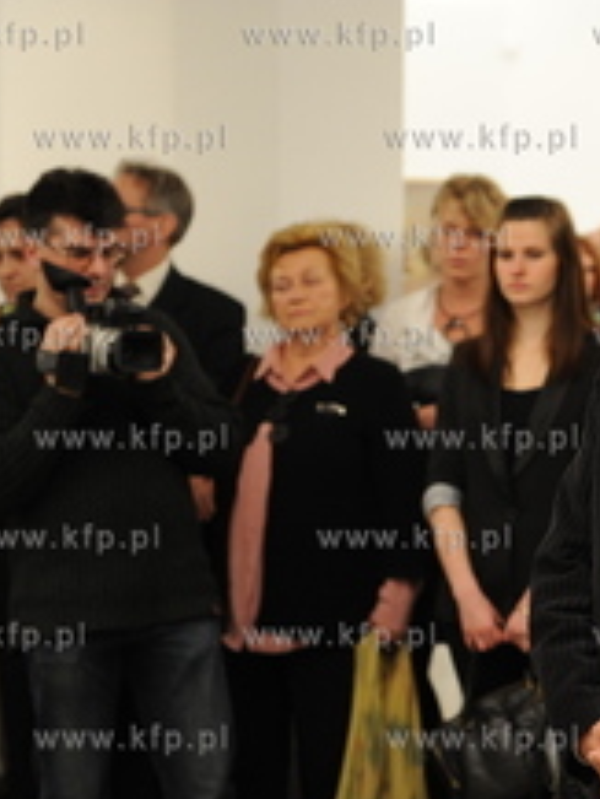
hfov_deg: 11.8
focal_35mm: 124
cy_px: 486
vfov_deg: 15.9
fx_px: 2863
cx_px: 611
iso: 1600
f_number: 2.8
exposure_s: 1/160
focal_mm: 70
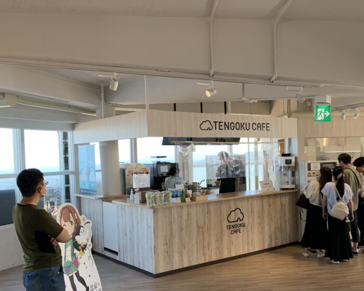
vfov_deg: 40.0
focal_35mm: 37
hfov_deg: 48.3
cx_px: 241
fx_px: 399
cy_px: 172
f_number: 1.8
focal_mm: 4.25
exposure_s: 1/122
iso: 32
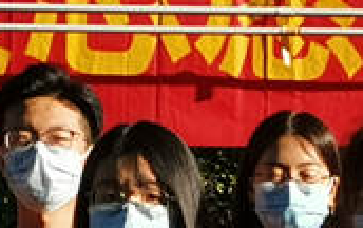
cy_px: 473
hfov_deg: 7.9
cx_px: 323
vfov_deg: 4.9
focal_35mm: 266
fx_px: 2635
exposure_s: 1/1344
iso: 50
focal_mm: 4.75
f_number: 1.8
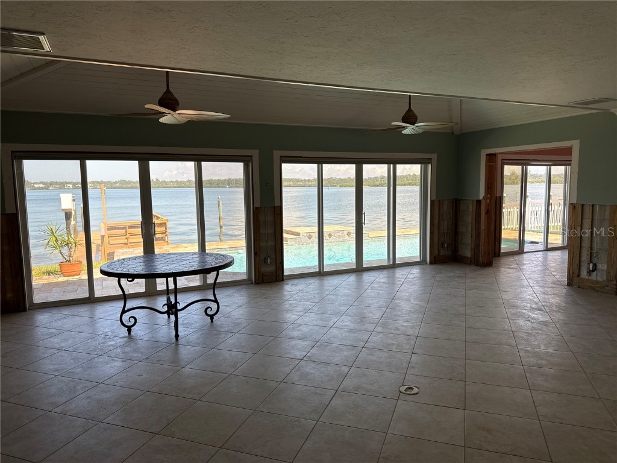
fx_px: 428
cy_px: 232
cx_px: 308
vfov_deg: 56.8
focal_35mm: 24
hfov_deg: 71.6
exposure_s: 1/840
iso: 80
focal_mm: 6.76
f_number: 1.78
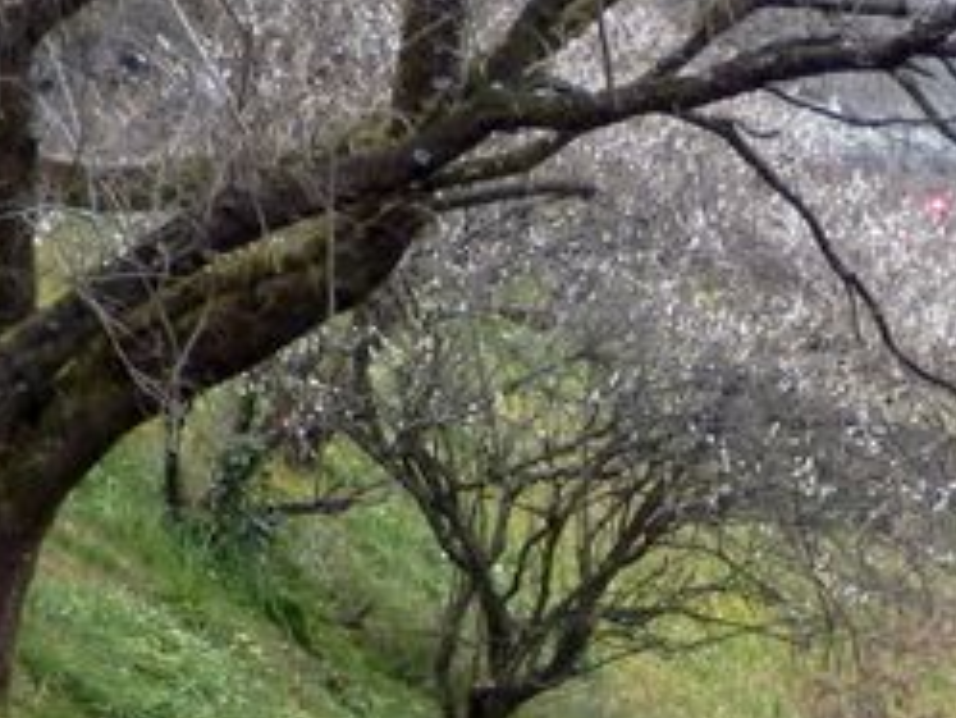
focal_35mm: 283
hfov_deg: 6.9
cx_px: 1148
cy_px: 1025
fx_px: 7819
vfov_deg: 5.2
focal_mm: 15.5
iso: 160
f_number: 5.1
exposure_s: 1/80
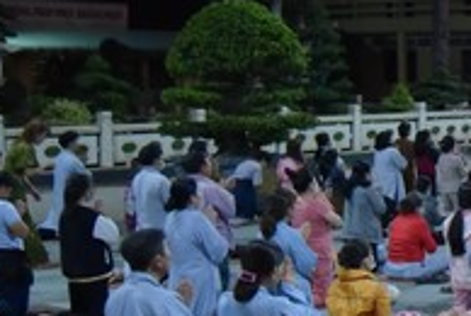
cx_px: 757
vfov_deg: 12.8
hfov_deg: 16.8
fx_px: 1402
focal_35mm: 107
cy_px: 117
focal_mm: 32
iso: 2500
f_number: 4
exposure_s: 1/125
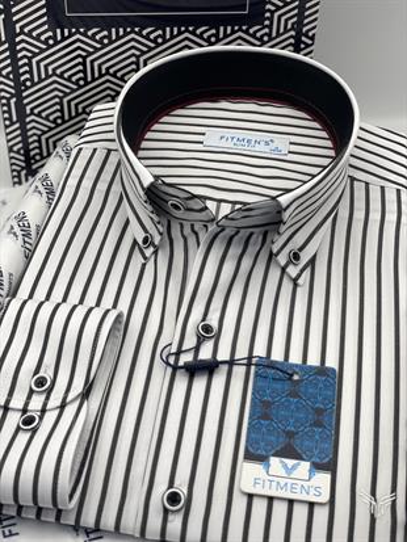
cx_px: 204
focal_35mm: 52
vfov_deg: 36.8
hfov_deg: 28.0
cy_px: 271
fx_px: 815
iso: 25
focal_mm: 6
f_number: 2
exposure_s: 1/122
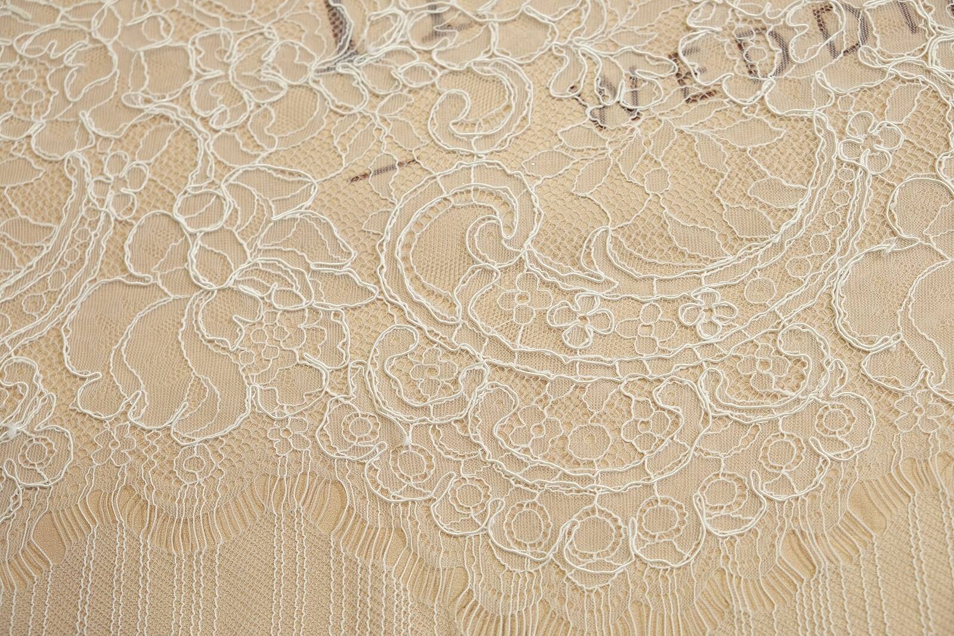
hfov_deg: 40.4
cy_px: 318
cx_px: 477
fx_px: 1298
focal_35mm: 49
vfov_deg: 27.5
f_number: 4.5
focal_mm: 32.9
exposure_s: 1/140
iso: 200
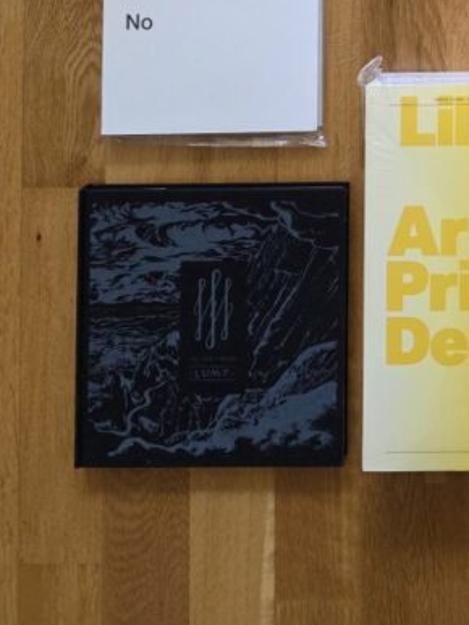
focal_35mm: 61
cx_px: 597
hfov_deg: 21.8
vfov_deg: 27.1
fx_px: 1101
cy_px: -164
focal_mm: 6.3
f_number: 1.7
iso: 400
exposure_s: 1/100
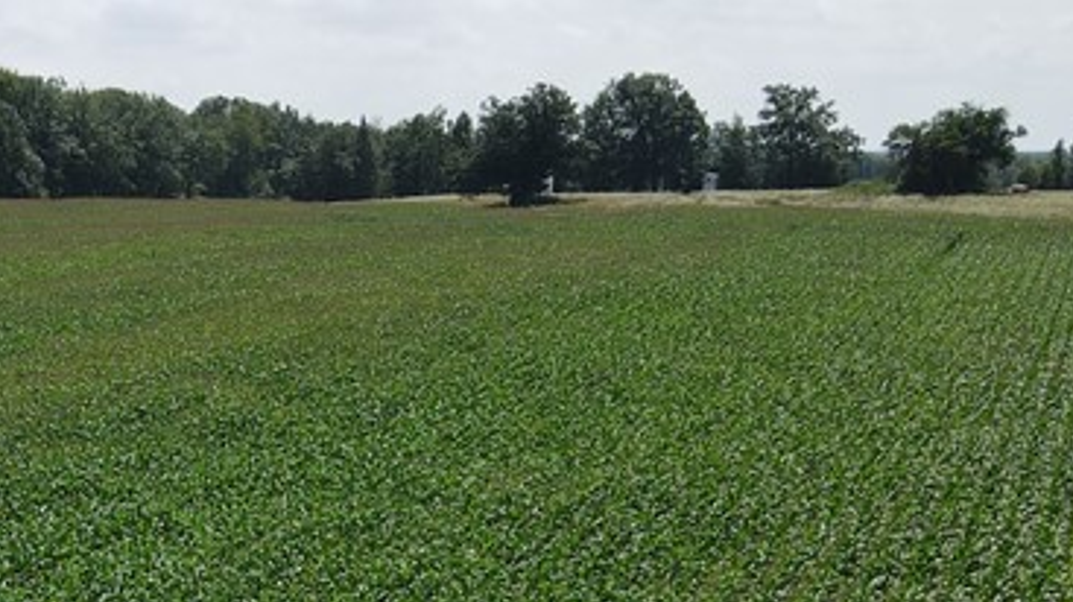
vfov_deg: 15.8
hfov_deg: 26.9
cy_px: 745
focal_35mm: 73
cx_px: -76
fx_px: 2076
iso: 100
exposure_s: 1/800
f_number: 2.8
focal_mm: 4.5
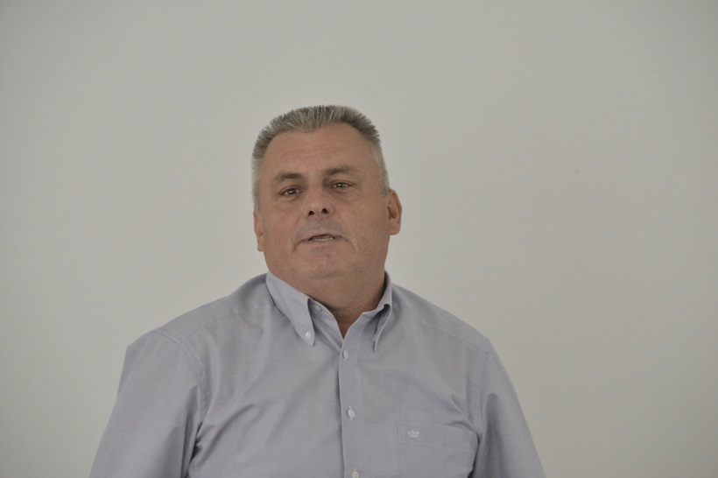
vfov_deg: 4.6
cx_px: 359
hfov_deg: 6.9
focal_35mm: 300
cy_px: 239
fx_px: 5981
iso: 6400
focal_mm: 300
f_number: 7.1
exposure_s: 1/200
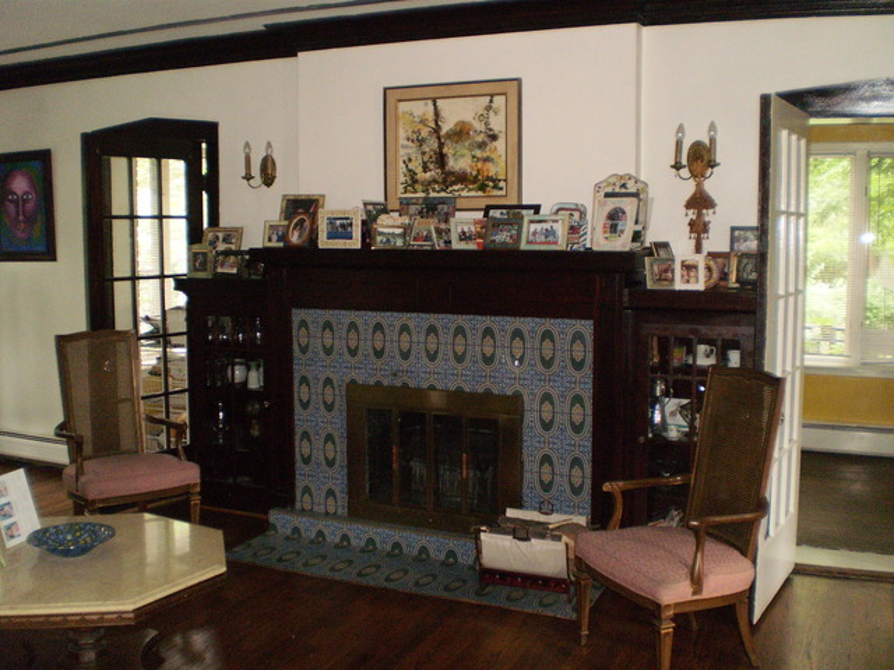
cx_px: 447
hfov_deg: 51.4
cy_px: 335
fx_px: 930
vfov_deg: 39.7
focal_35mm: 36
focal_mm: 6.3
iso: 320
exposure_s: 1/30
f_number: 3.1
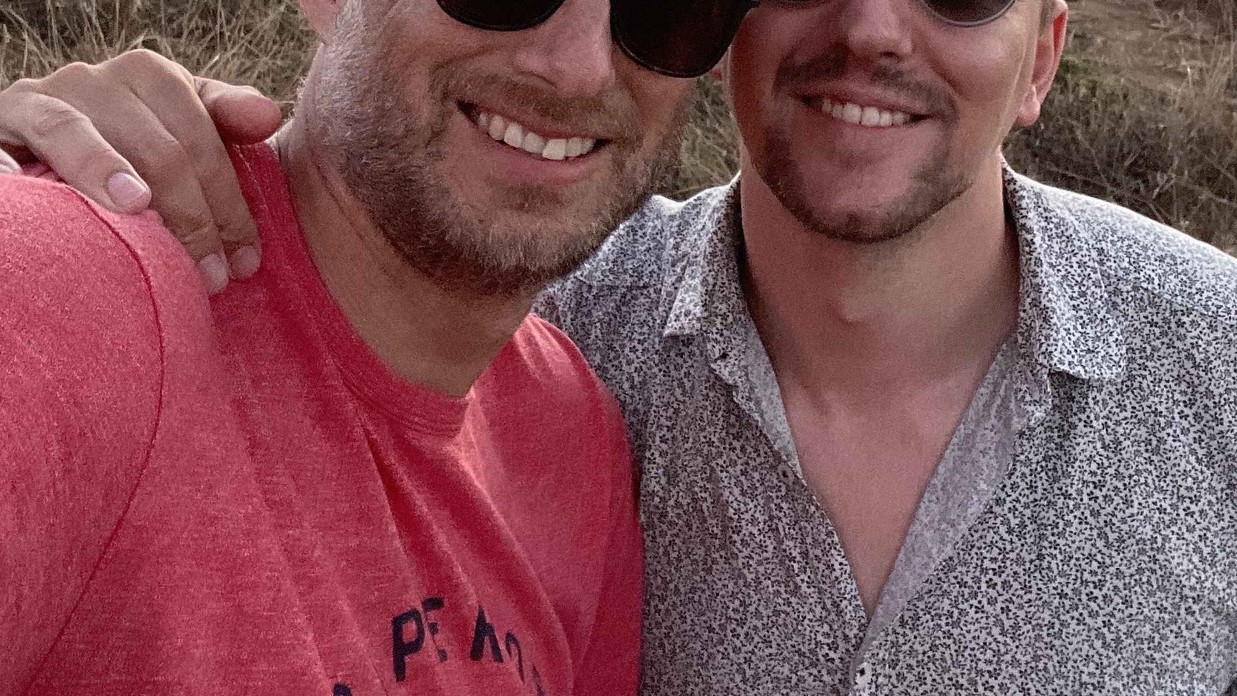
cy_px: -157
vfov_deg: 21.6
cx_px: 702
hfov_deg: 40.5
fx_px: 1673
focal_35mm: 51
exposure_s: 1/121
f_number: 2.2
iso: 40
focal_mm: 2.71
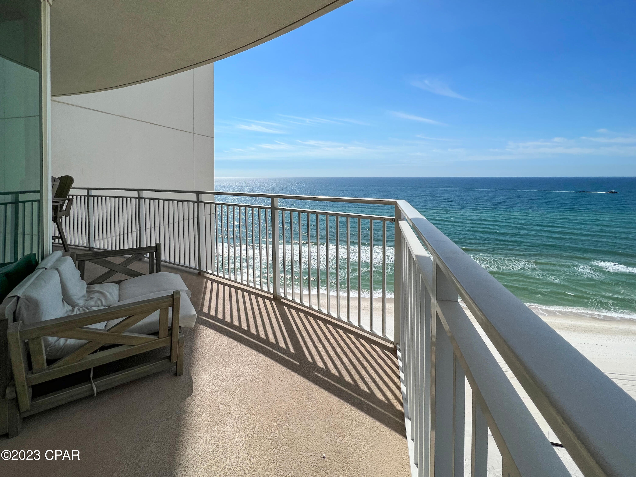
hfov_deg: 106.2
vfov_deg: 89.9
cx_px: 318
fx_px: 239
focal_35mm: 13
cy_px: 238
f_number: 1.8
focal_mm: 1.57
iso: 32
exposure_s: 1/4785
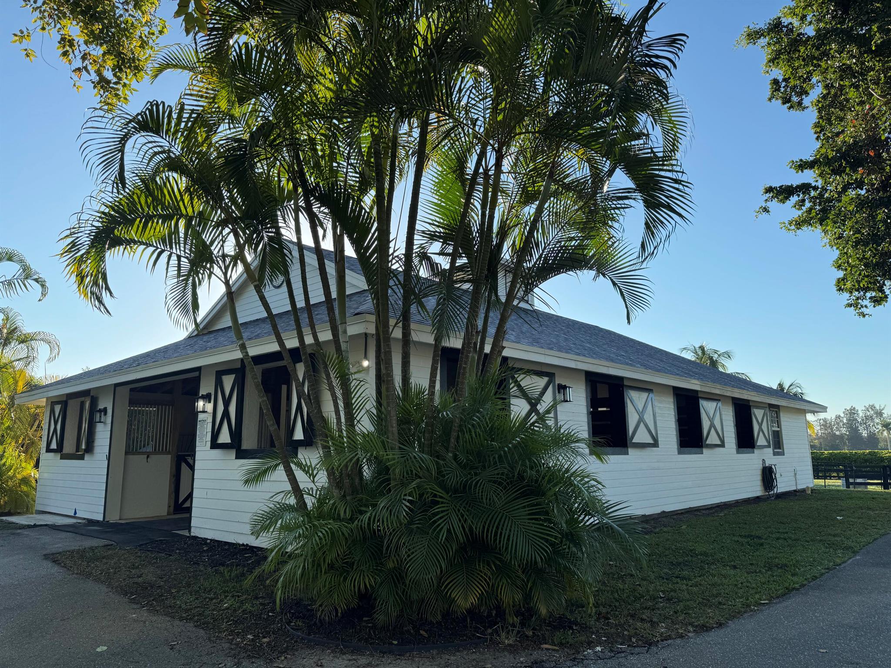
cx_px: 446
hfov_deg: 71.6
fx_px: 618
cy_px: 334
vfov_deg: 56.8
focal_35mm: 24
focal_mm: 6.76
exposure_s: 1/2174
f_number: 1.78
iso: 80
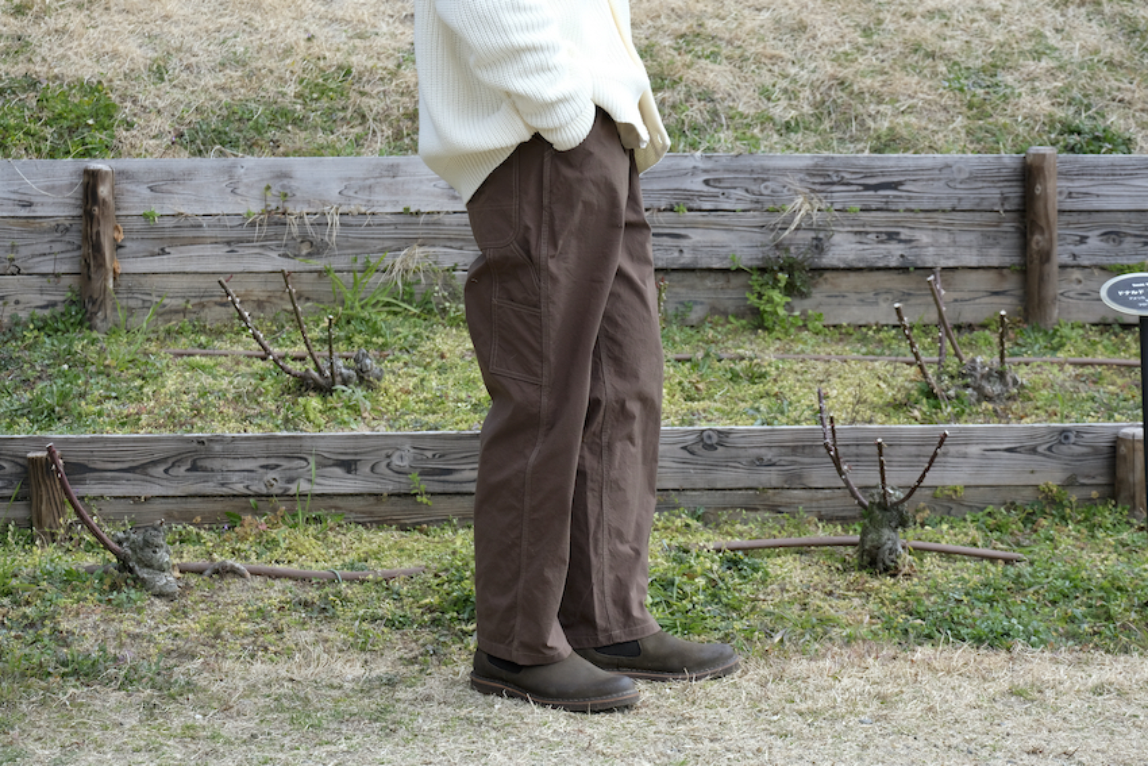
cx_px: 574
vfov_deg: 12.1
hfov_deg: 18.1
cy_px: 383
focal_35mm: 113
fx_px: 3604
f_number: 6.4
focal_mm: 75.4
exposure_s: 1/800
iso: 800
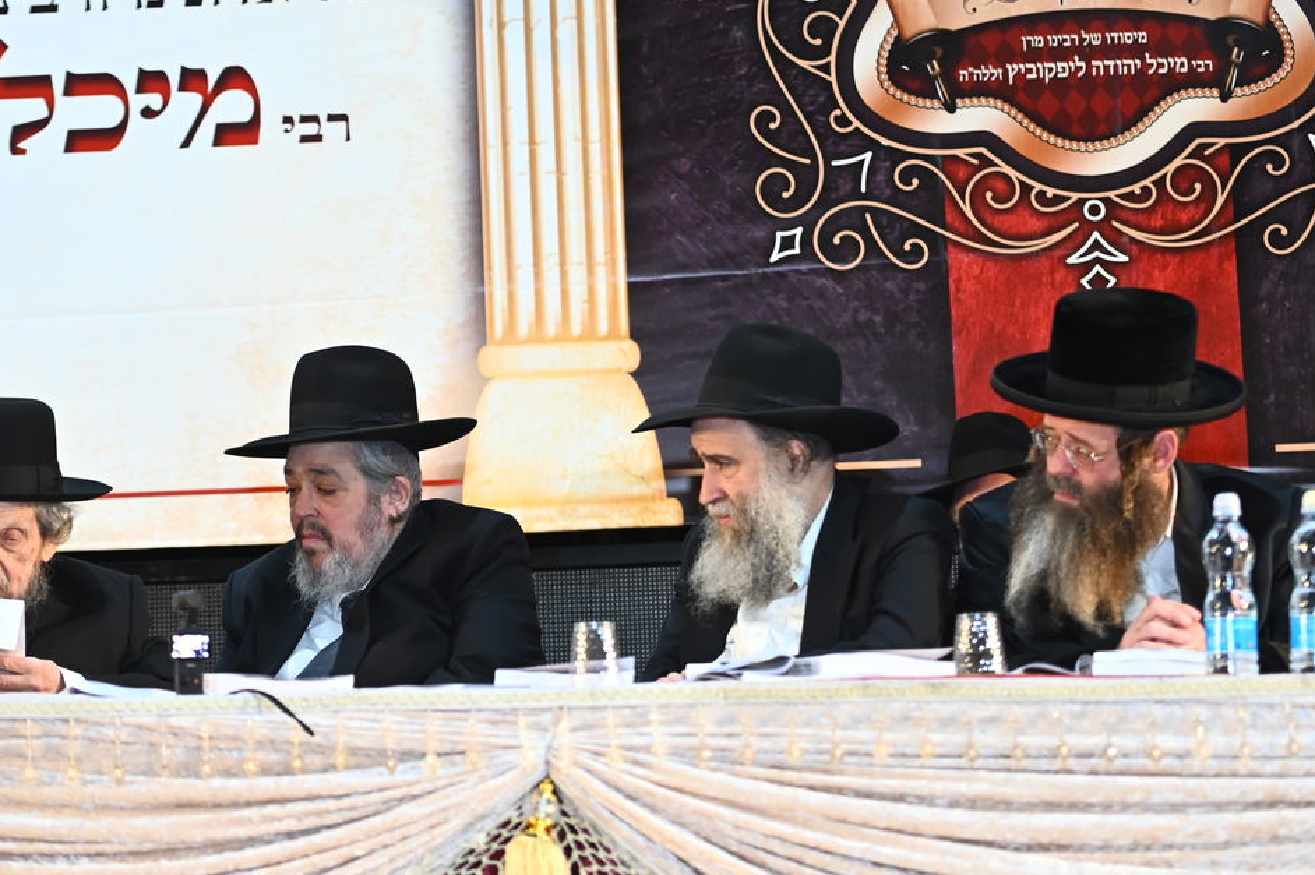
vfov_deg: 13.1
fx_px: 3797
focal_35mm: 104
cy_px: 398
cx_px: 477
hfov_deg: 19.6
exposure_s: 1/100
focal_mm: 70
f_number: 2.8
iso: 1600
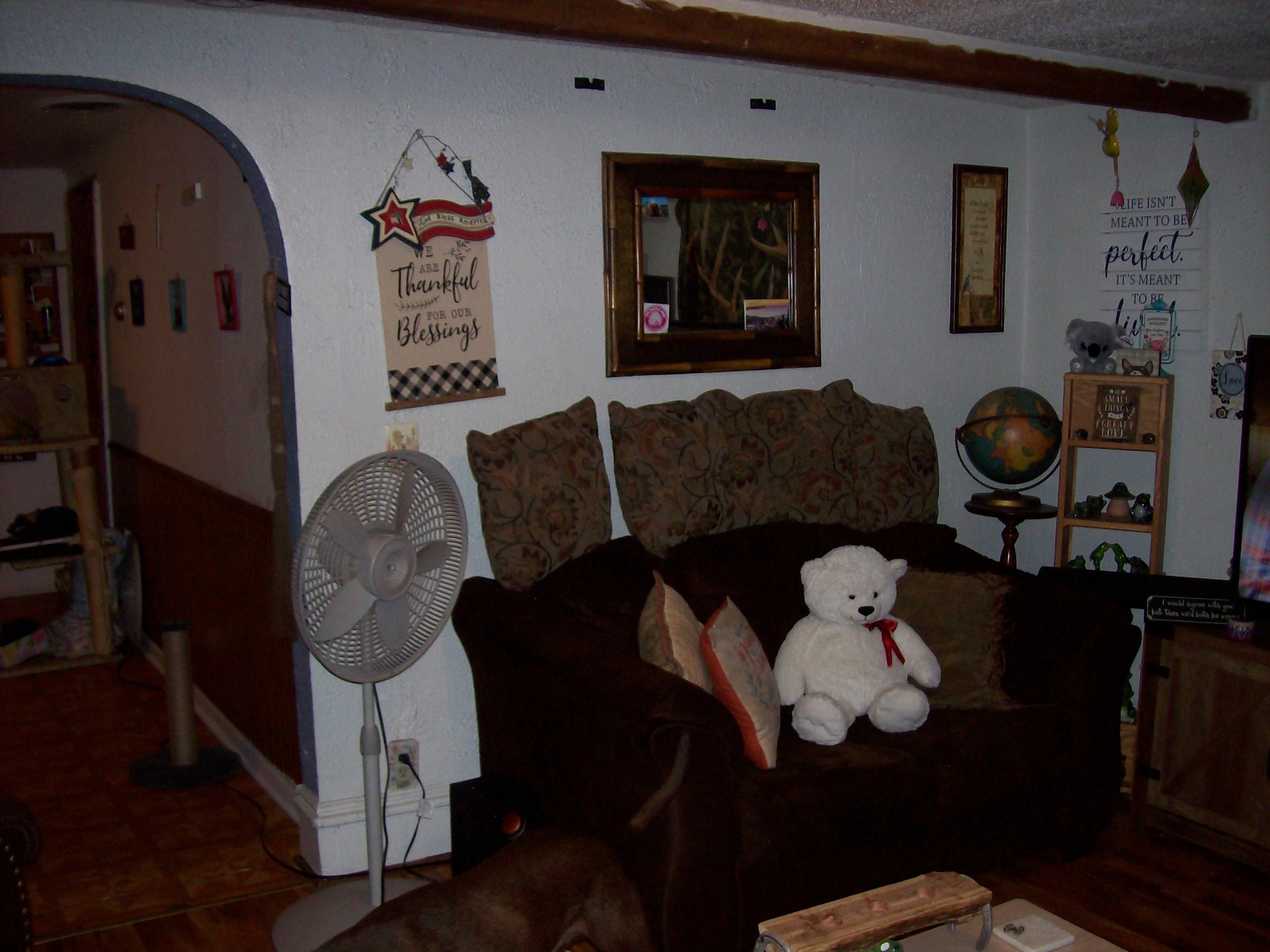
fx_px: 1320
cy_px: 476
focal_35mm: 36
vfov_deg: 39.6
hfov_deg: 51.4
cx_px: 635
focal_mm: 6
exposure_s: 1/64
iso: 80
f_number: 2.7
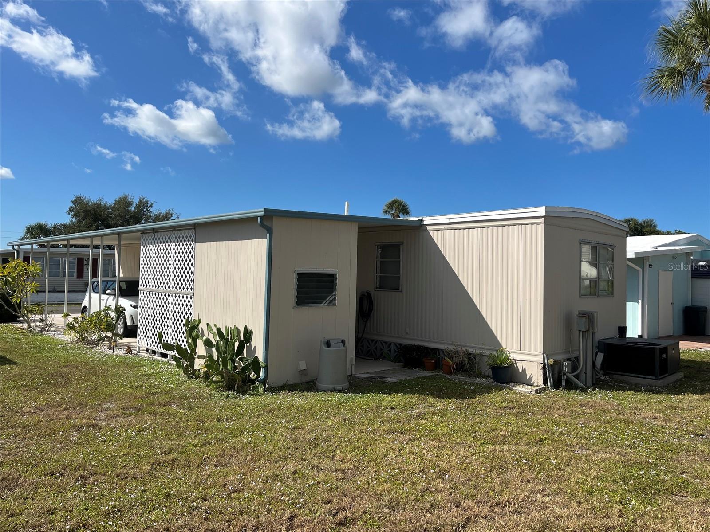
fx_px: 533
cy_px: 266
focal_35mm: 26
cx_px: 355
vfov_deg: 53.1
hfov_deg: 67.3
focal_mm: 5.1
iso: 50
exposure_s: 1/5319
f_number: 1.6
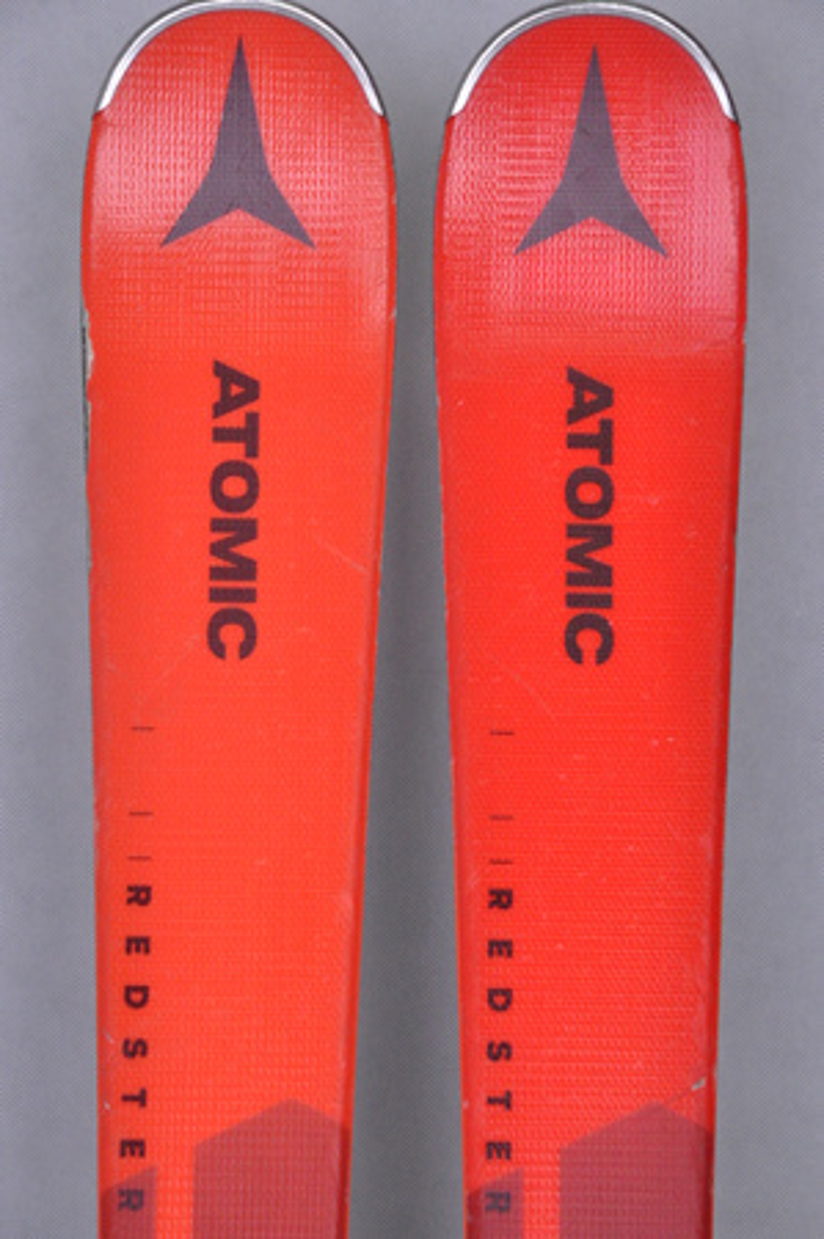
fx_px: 5420
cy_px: 620
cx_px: 412
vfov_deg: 13.1
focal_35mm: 158
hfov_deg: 8.7
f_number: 9.5
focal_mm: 105
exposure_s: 1/125
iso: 3200
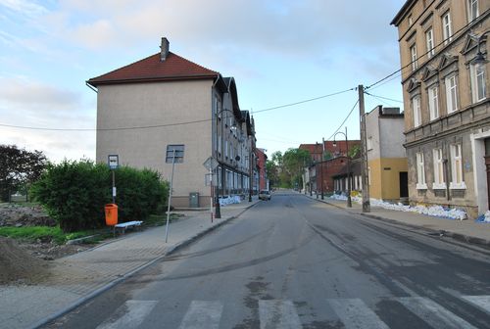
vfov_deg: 48.2
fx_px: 368
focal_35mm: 27
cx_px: 245
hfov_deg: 67.3
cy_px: 164
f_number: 7.1
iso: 200
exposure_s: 1/60
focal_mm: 18
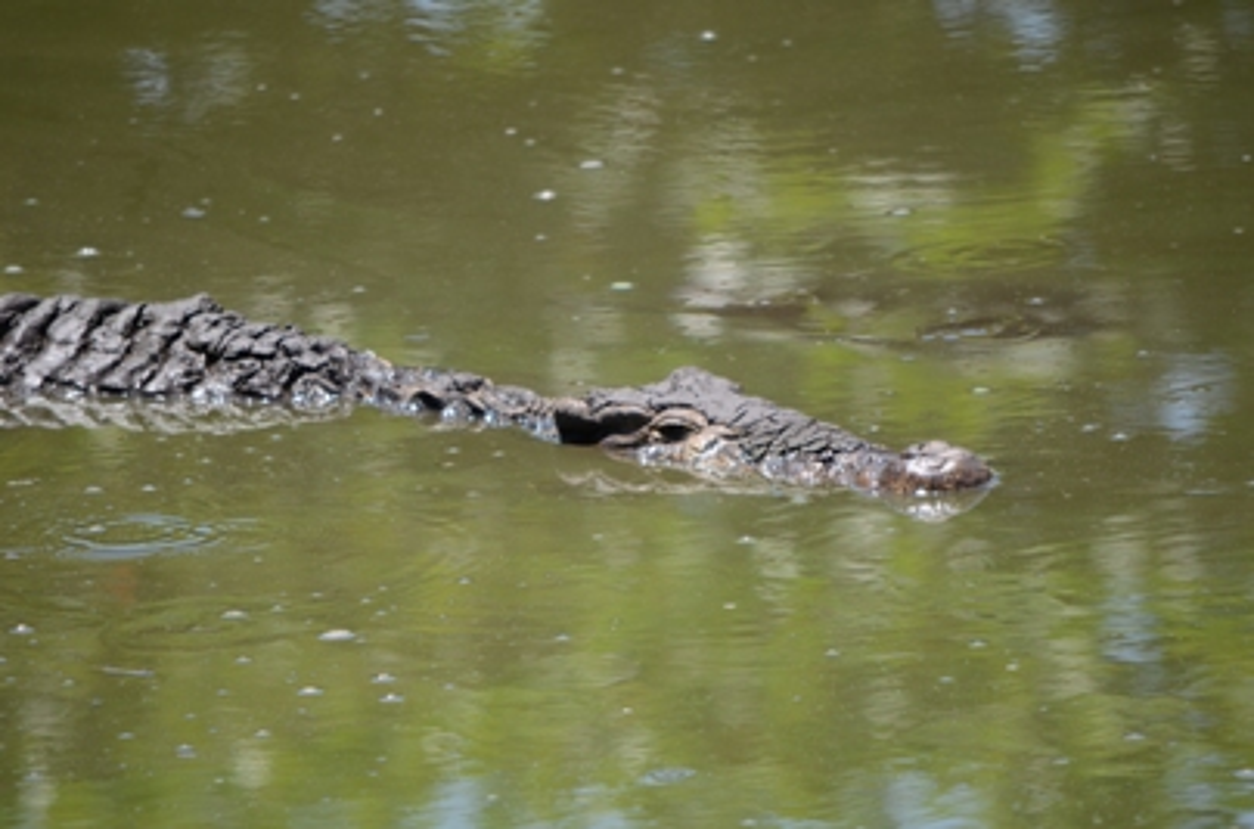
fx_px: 15632
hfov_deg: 4.6
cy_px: 414
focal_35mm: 450
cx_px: 627
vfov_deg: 3.0
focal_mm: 300
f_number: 5.6
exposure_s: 1/500
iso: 200
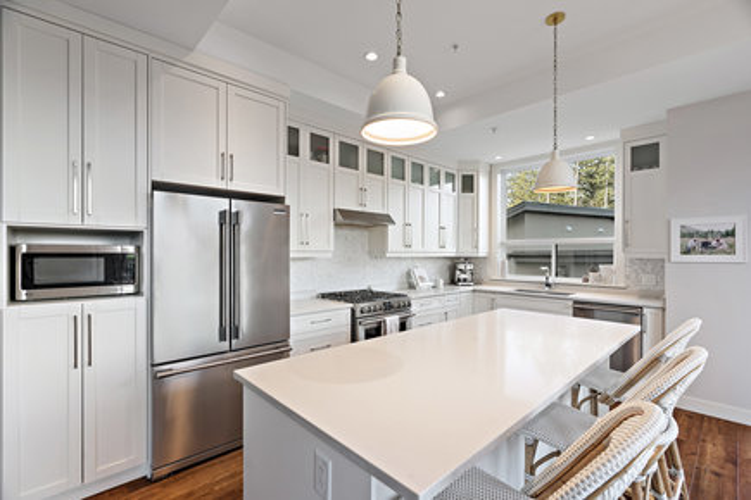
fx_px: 334
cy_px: 250
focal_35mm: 16
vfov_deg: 73.7
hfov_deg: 96.7
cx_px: 376
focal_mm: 16
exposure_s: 1/2
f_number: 7.1
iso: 320
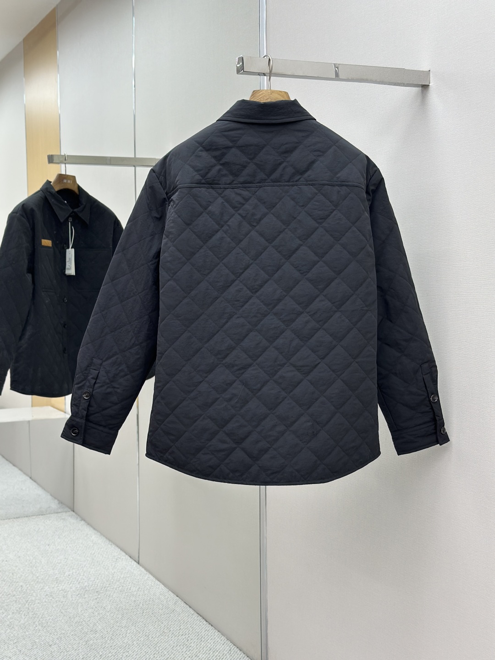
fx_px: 915
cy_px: 330
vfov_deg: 39.7
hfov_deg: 30.3
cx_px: 248
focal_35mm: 48
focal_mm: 6.86
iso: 100
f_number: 1.78
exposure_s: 1/172
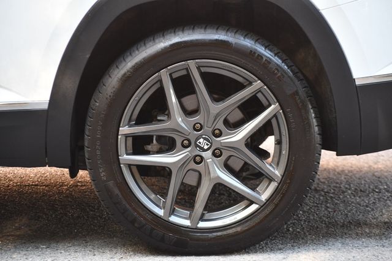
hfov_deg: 11.2
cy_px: 130
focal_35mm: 183
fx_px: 1992
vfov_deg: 7.5
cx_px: 196
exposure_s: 1/125
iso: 900
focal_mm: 122
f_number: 4.8
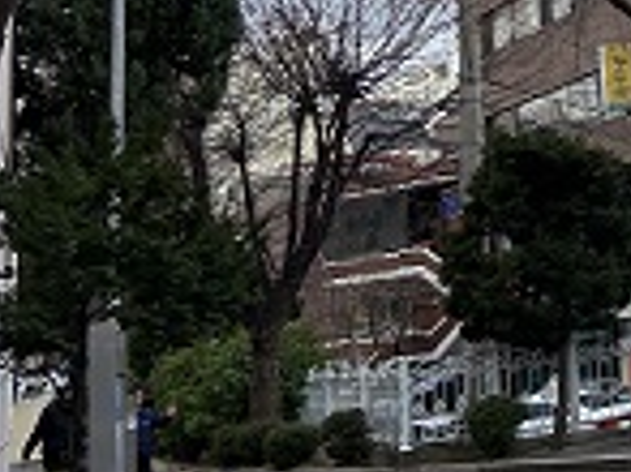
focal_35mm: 86
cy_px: -88
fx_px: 1566
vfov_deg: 16.5
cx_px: 891
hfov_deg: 20.2
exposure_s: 1/1208
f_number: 1.8
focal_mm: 4.25
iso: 32
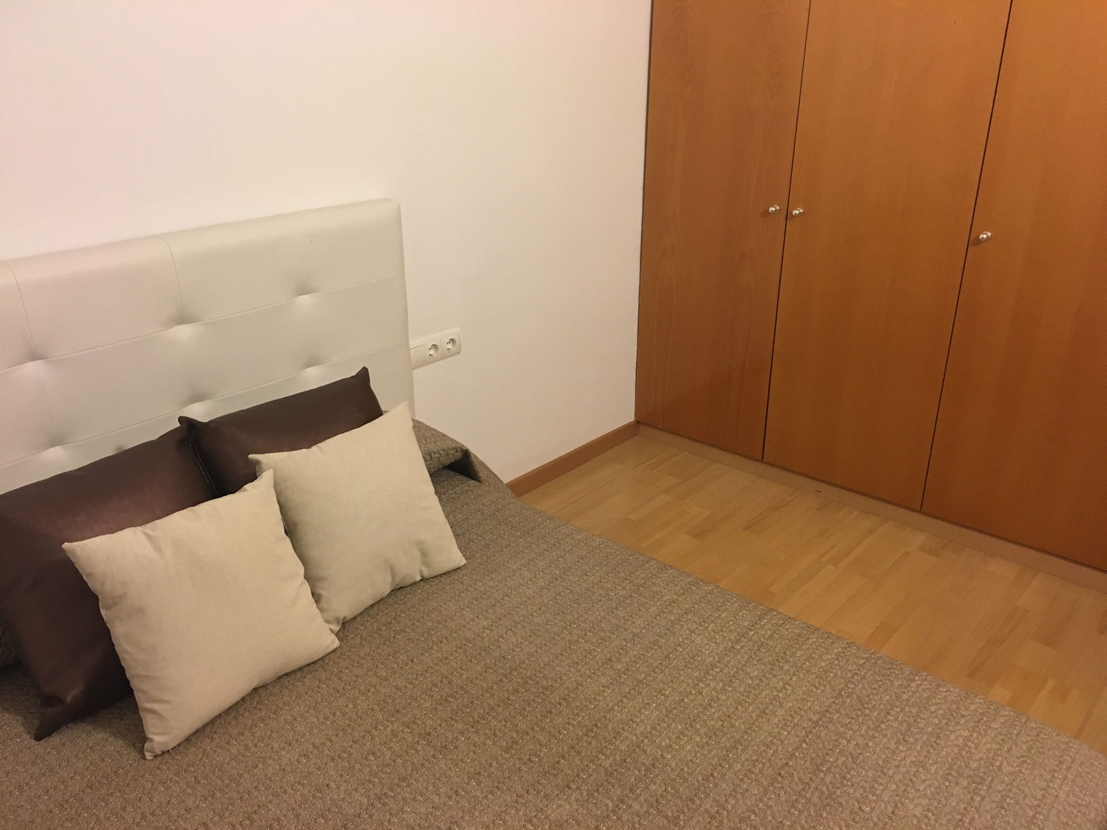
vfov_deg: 48.2
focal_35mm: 29
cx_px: 554
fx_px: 927
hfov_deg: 61.7
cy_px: 415
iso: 80
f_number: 2.2
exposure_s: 1/17
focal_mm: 4.15
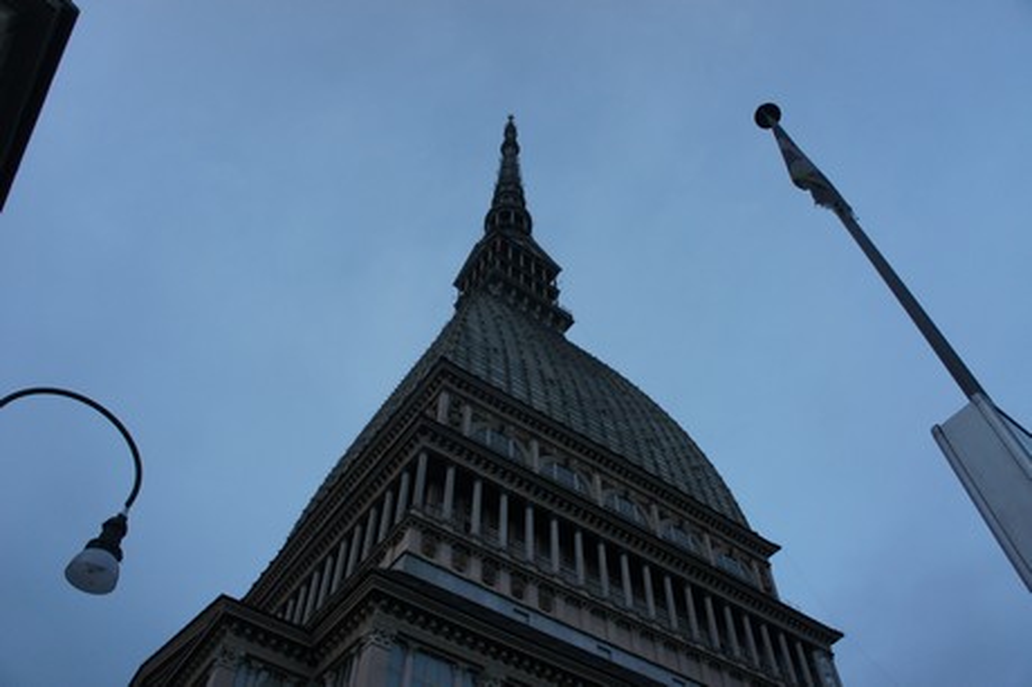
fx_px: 773
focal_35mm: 27
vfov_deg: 47.9
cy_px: 344
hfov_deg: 67.4
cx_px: 516
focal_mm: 18
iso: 400
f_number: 5
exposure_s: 1/125
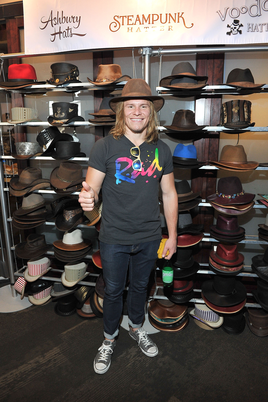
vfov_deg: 73.8
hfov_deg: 53.1
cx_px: 134
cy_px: 201
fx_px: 268
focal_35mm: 24
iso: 2000
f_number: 6.3
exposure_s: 1/125
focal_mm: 24
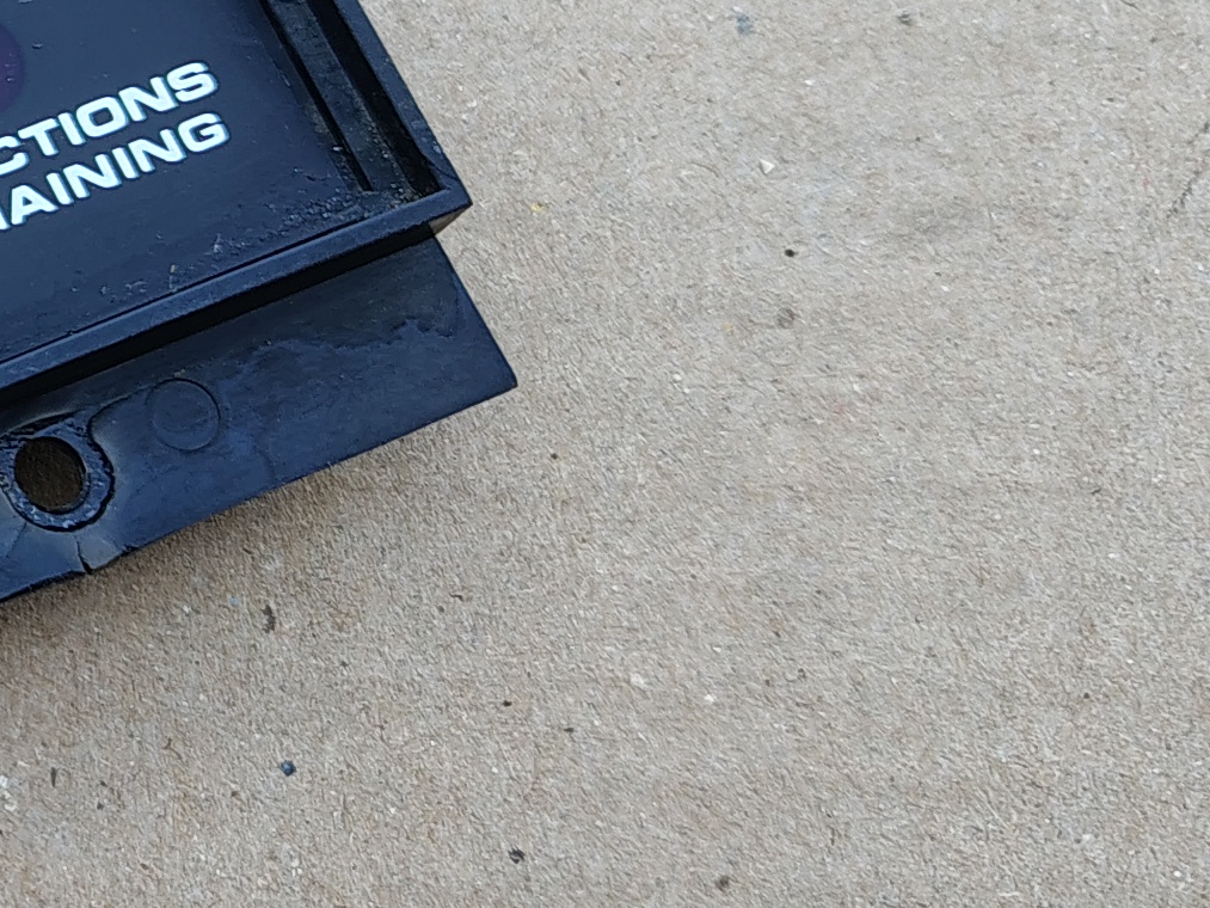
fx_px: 3391
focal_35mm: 97
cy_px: 10
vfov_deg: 15.0
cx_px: -879
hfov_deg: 17.1
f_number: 1.8
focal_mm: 5.56
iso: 100
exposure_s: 1/235
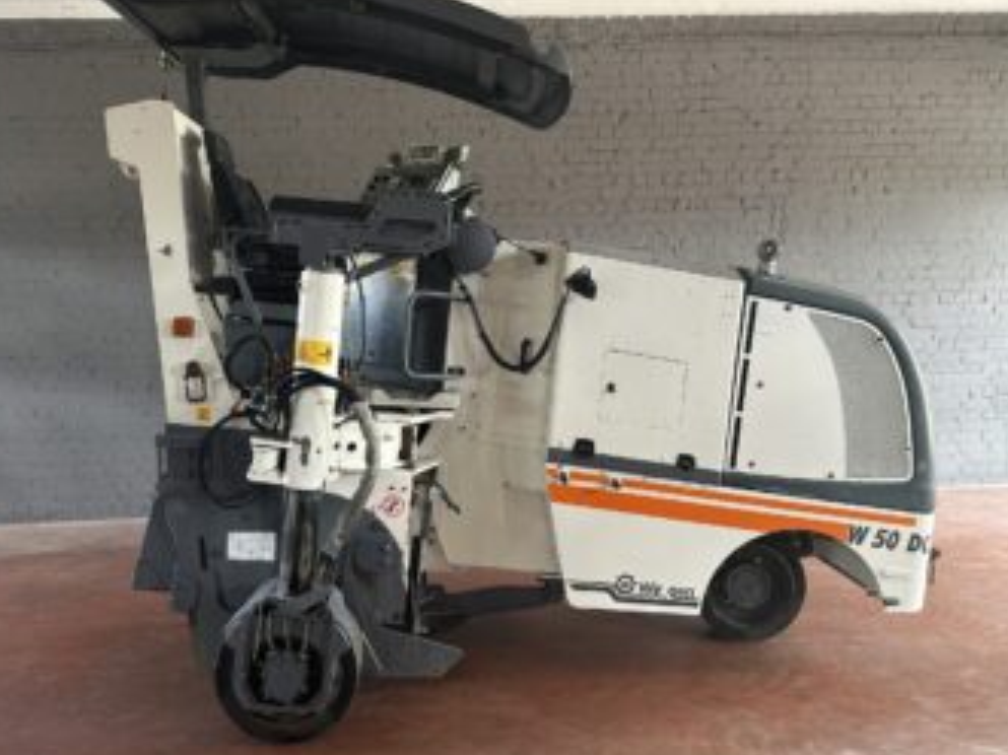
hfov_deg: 61.6
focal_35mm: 29
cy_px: 374
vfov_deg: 48.2
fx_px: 844
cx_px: 472
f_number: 1.78
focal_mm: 6.86
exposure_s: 1/87
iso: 250
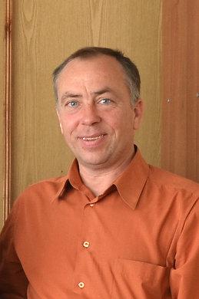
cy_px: 150
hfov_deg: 25.7
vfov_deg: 37.9
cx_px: 100
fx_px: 436
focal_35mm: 52
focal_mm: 35
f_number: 3.5
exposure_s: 1/50
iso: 160
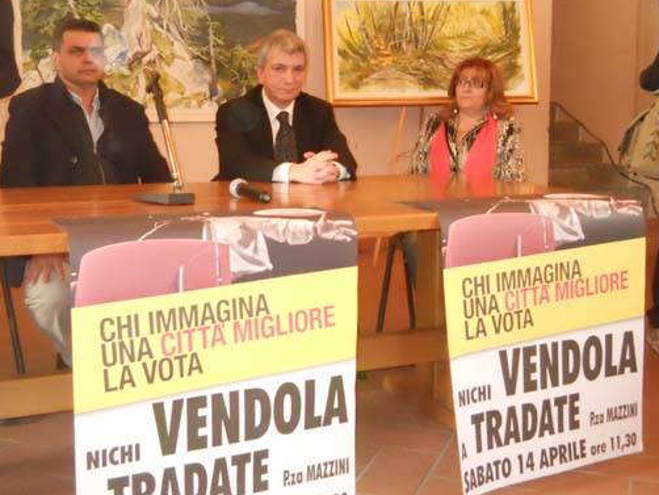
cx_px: 330
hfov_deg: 38.9
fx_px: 933
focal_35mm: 49
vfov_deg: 29.6
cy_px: 205
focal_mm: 6.72
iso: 800
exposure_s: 1/30
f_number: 3.1
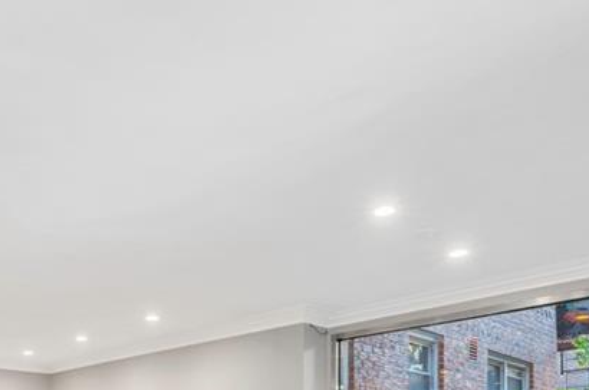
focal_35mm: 35
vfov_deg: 32.1
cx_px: 134
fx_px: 572
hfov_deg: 51.7
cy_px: 454
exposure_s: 1/2
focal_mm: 14
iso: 320
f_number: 9
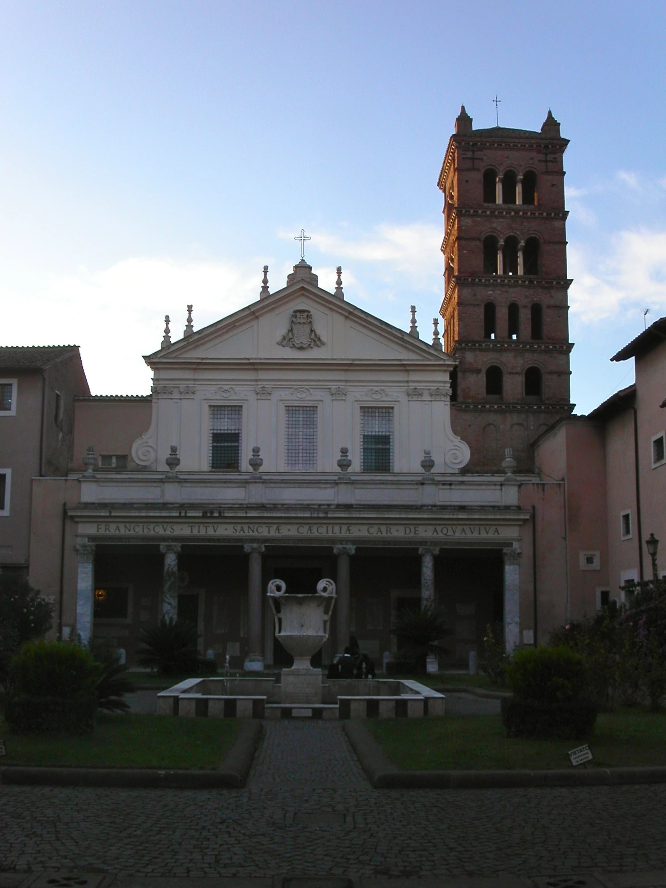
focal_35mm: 38
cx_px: 333
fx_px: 975
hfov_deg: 37.7
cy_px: 444
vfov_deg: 49.0
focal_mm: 7.8
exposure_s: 1/125
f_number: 8
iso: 100
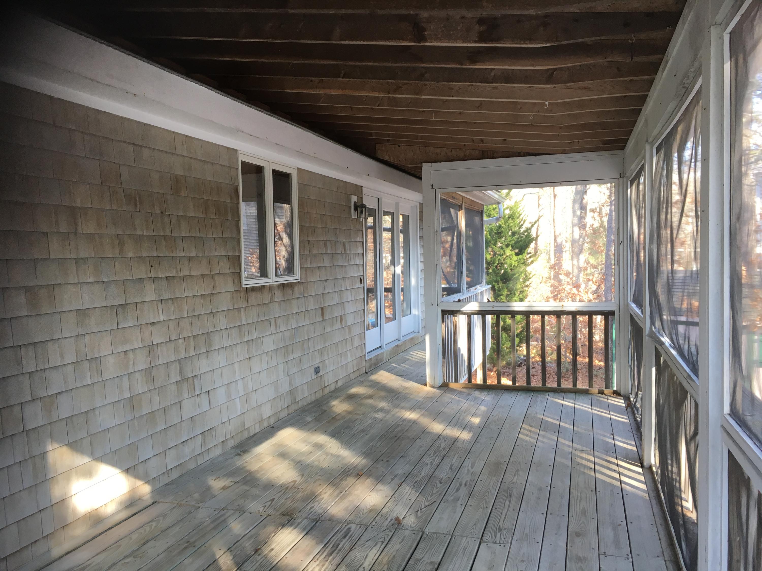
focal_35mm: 29
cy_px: 286
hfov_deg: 61.7
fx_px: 638
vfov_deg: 48.2
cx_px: 381
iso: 25
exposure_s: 1/40
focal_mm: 4.15
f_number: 2.2
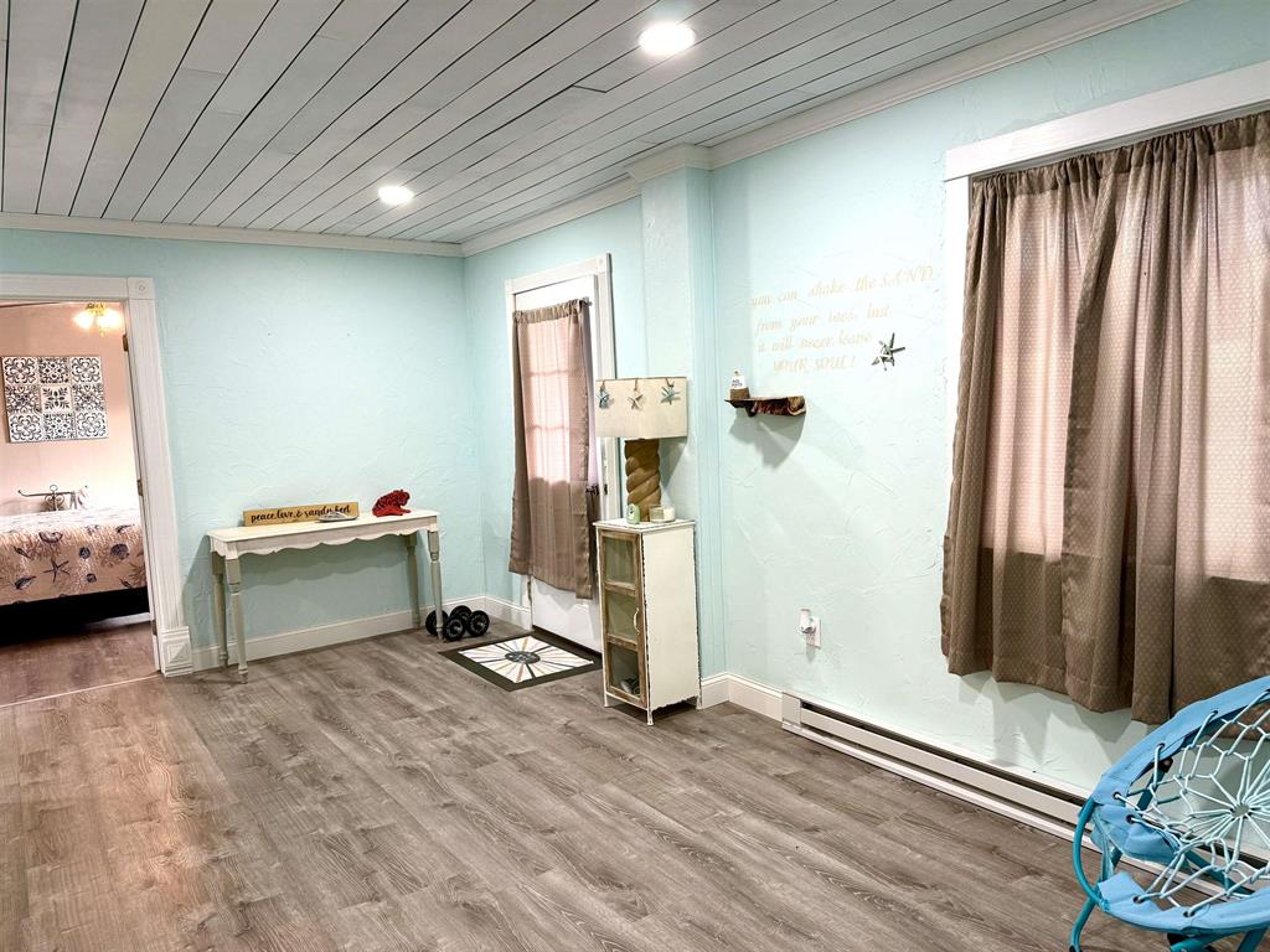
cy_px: 476
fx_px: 881
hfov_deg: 71.6
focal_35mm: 24
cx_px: 635
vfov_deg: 56.8
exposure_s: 1/60
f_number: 1.78
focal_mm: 6.76
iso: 125
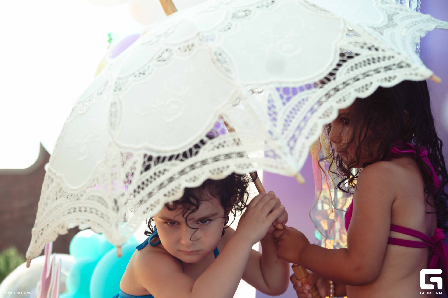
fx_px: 684
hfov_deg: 36.3
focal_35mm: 55
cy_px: 149
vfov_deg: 24.6
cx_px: 224
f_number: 3.2
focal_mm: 55
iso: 200
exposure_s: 1/200
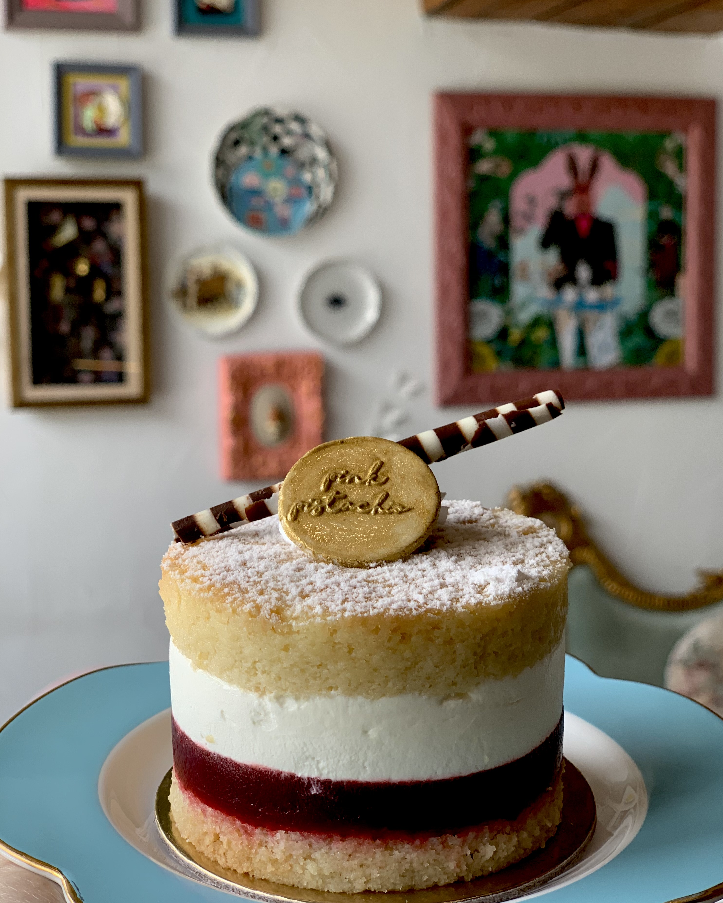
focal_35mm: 55
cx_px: 364
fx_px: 1471
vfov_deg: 34.1
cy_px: 450
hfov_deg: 27.6
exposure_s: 1/122
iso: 32
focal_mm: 6
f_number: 2.4
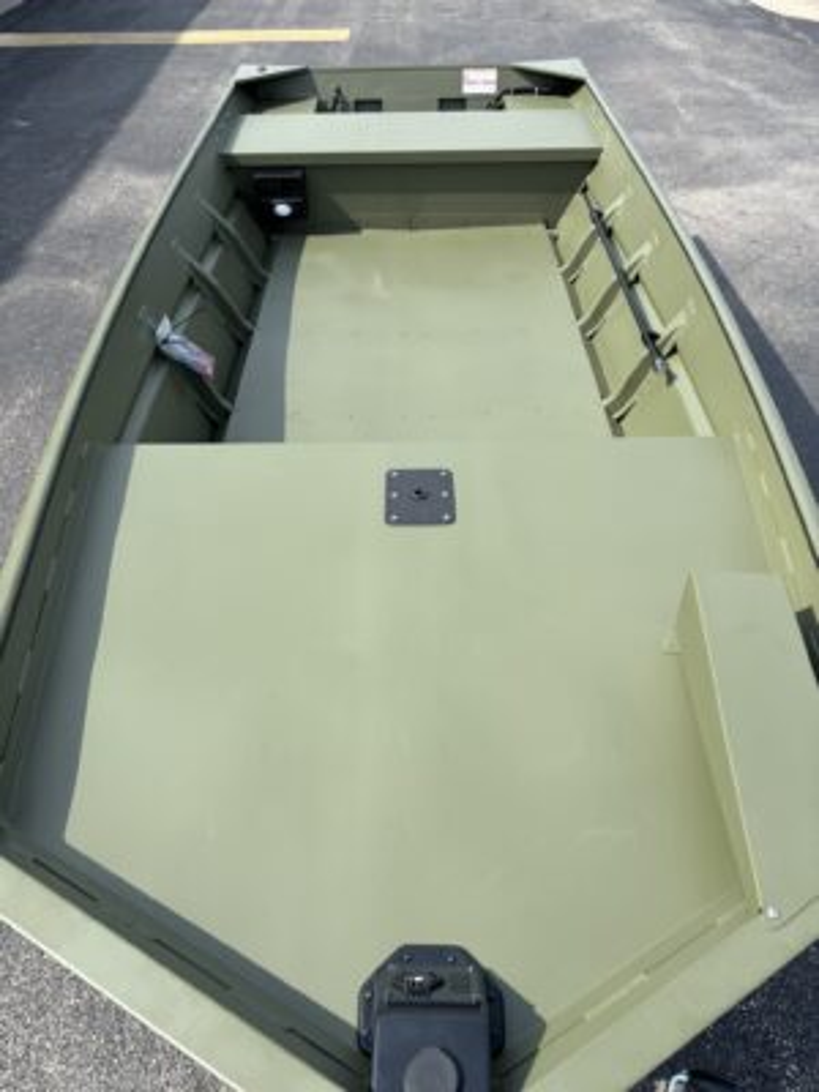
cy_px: 546
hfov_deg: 53.1
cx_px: 410
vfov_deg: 67.3
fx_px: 820
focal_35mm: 26
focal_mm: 5.96
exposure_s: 1/1721
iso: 50
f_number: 1.6
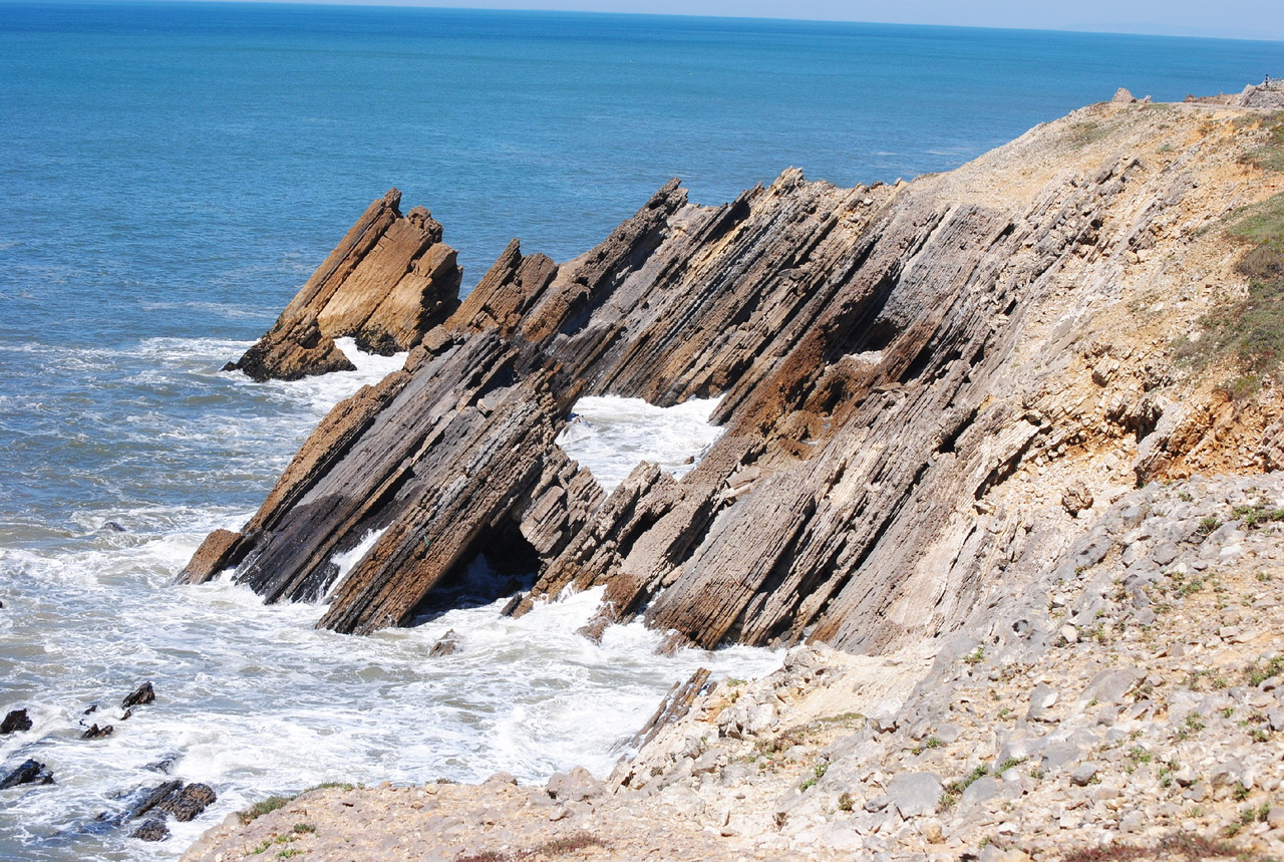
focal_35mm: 82
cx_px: 642
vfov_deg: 16.6
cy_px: 431
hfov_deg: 24.6
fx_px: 2948
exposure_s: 1/250
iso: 125
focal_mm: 55
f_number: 10
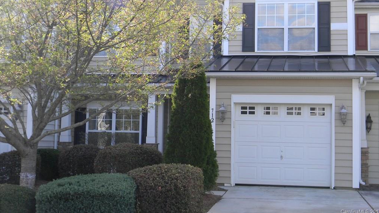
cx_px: 191
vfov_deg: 19.4
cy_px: 71
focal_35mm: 62
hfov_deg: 33.8
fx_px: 623
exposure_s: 1/119
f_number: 4.1
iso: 80
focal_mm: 10.1
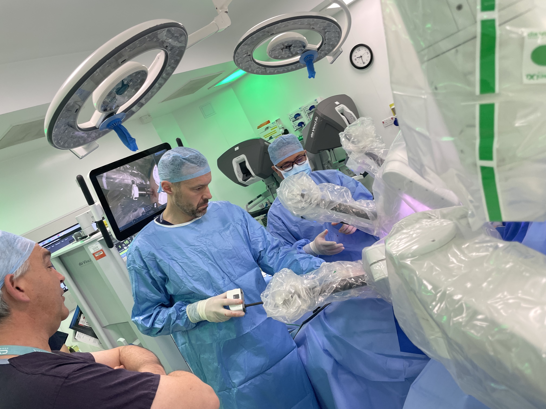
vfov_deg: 53.1
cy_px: 204
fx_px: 410
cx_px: 273
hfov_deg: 67.3
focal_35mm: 26
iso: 100
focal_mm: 4.2
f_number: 1.6
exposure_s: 1/90
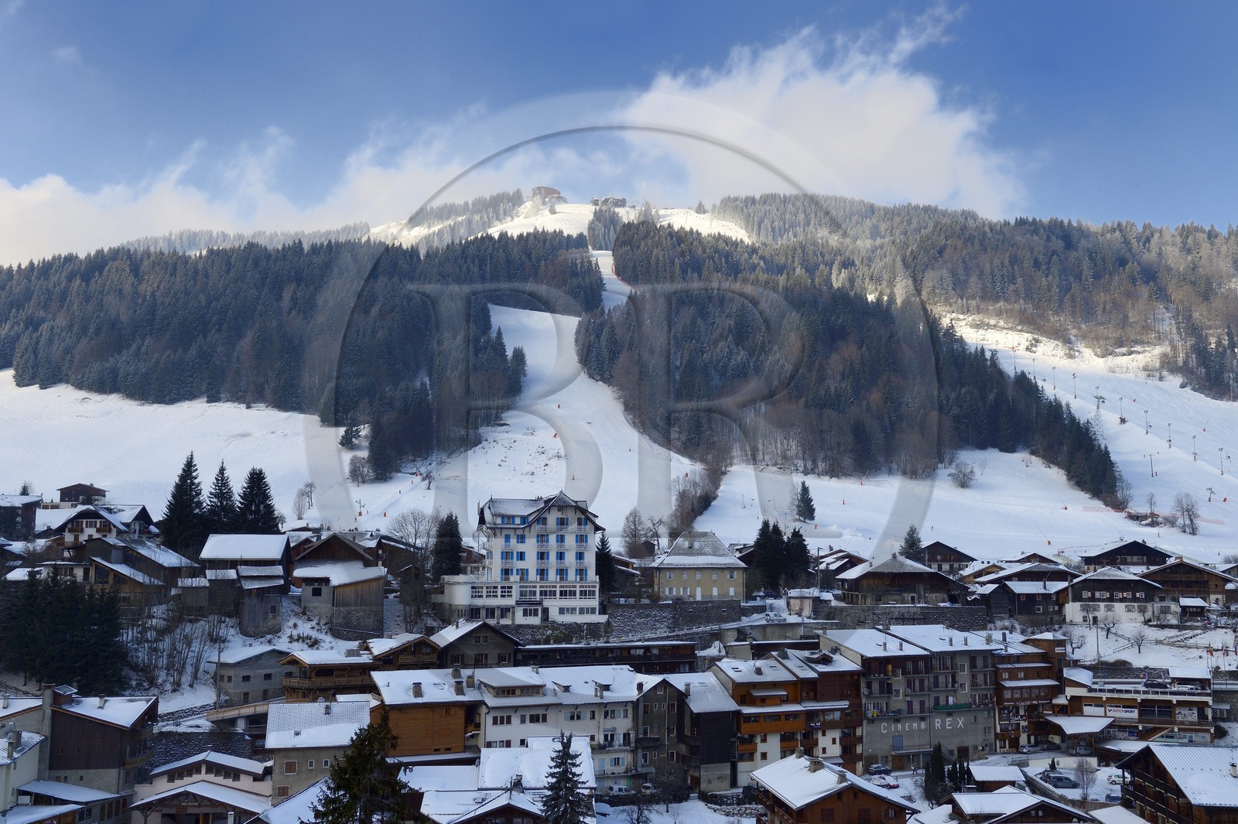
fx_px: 1237
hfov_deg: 53.2
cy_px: 412
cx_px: 619
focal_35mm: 36
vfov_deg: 36.8
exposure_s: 1/500
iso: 400
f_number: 13
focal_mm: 36
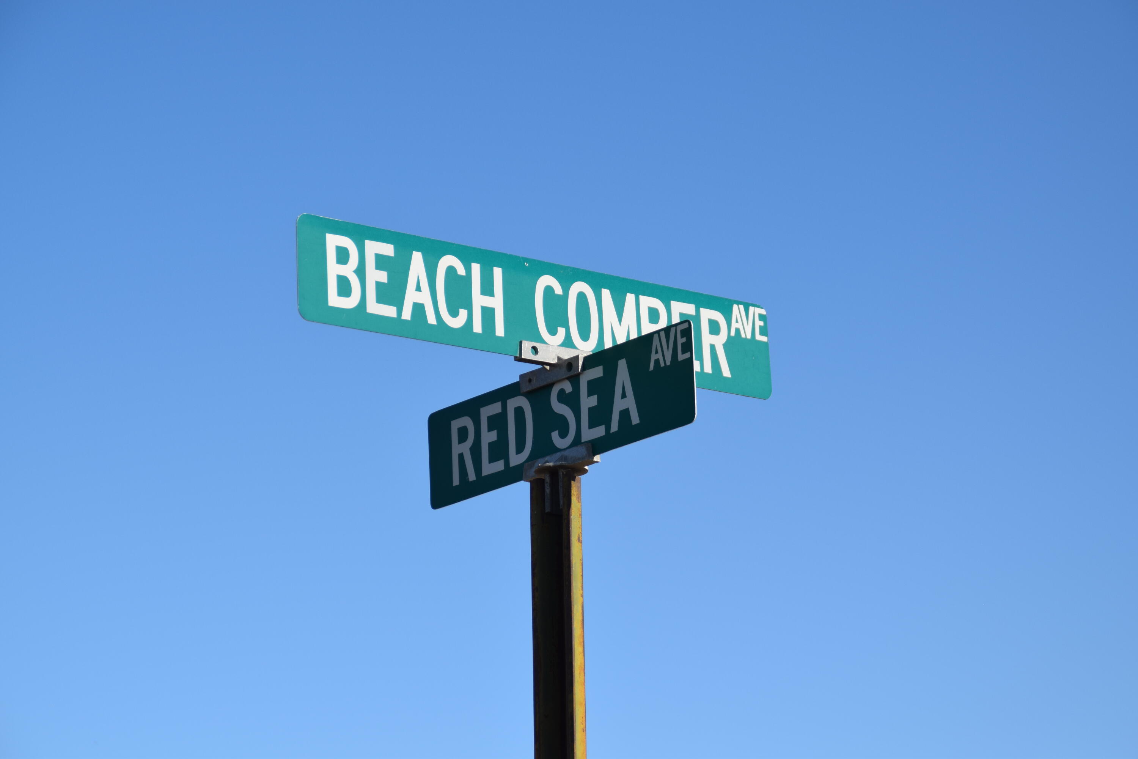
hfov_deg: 19.5
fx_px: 3319
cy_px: 380
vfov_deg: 13.0
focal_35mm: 105
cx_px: 569
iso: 200
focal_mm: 70
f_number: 8
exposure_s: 1/1000
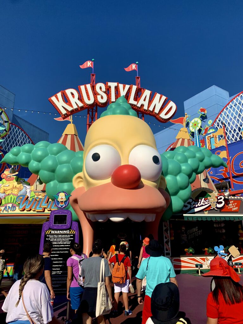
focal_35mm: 26
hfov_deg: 53.1
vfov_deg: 67.3
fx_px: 243
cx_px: 122
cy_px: 162
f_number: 1.8
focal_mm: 4.25
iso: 25
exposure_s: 1/4098
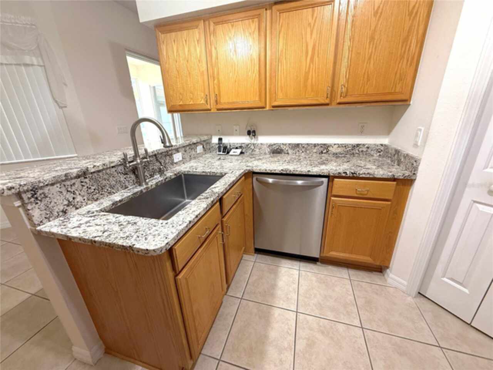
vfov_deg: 85.7
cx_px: 246
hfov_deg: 102.1
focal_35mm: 14
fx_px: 199
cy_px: 185
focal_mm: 2.22
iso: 200
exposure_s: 1/60
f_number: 2.2
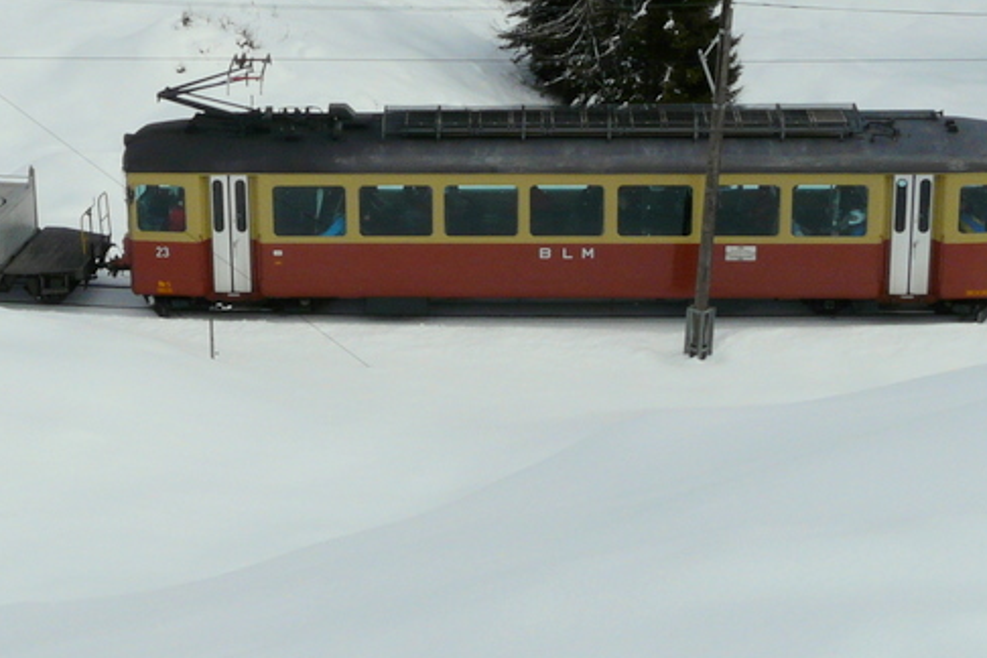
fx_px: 2522
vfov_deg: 14.8
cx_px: 258
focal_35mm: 92
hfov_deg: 22.0
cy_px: 154
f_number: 8
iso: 100
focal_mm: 7
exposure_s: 1/640
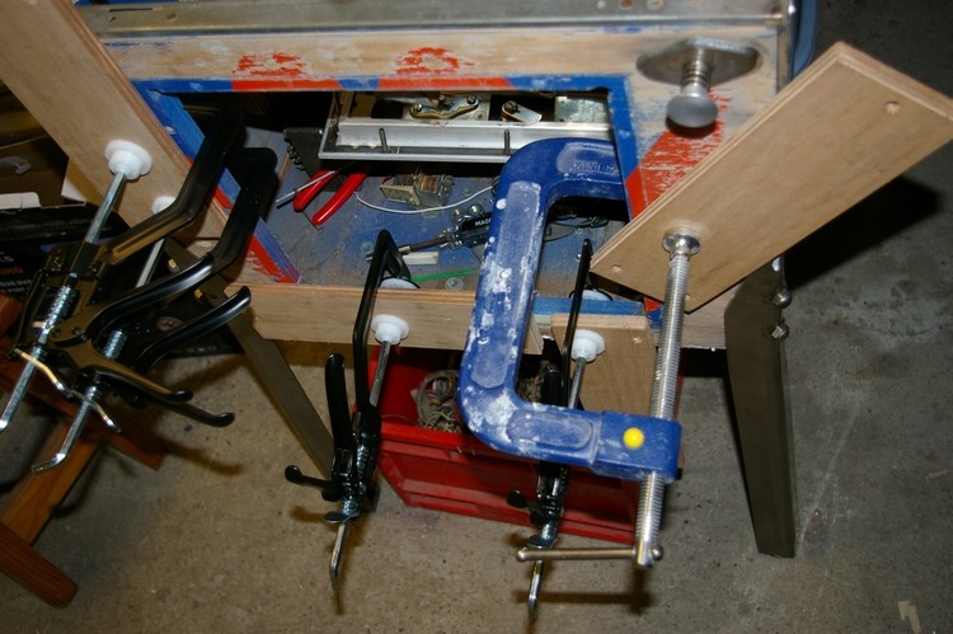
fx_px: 1032
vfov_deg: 34.2
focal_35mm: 39
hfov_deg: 49.6
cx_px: 476
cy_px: 317
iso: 200
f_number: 4
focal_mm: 26
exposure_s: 1/45
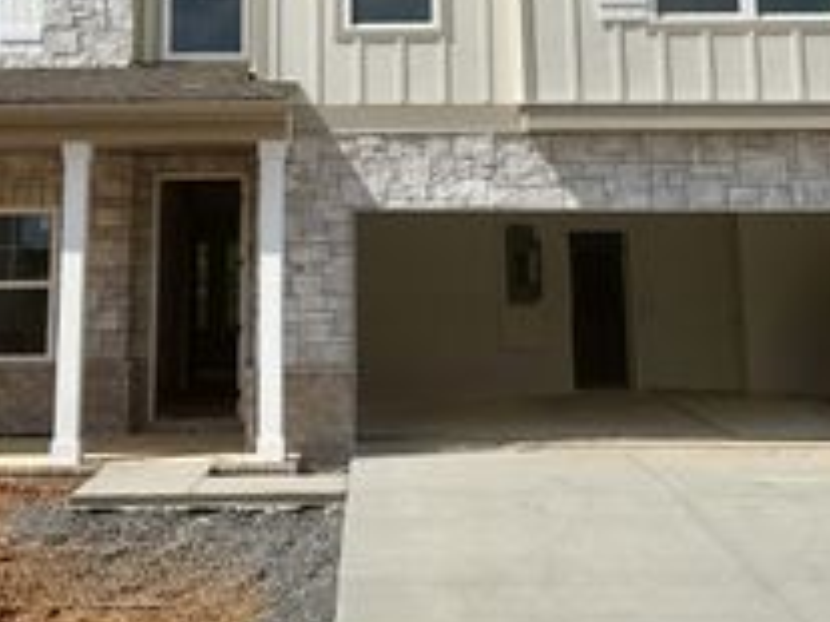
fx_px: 1390
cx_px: 345
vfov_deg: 23.8
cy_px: -46
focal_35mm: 58
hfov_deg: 33.2
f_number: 1.78
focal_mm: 6.76
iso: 80
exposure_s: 1/10309
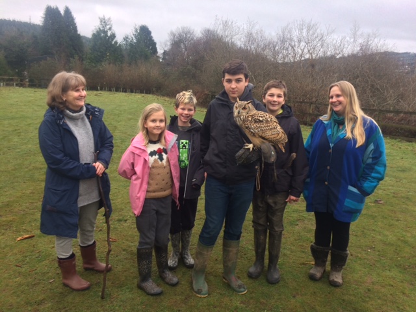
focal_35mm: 29
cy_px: 156
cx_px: 208
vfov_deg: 48.2
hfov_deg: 61.7
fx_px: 349
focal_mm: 4.15
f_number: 2.2
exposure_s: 1/100
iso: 40
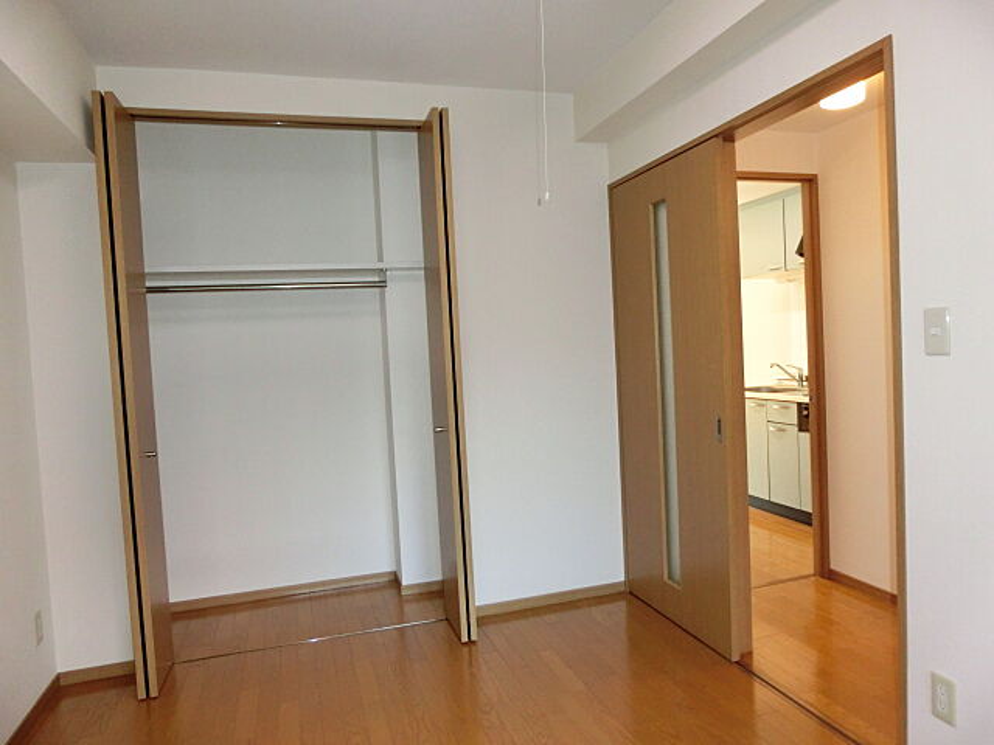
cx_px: 497
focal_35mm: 24
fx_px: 689
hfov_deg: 71.6
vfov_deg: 56.8
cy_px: 372
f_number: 3
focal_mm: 4.24
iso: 400
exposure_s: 1/100
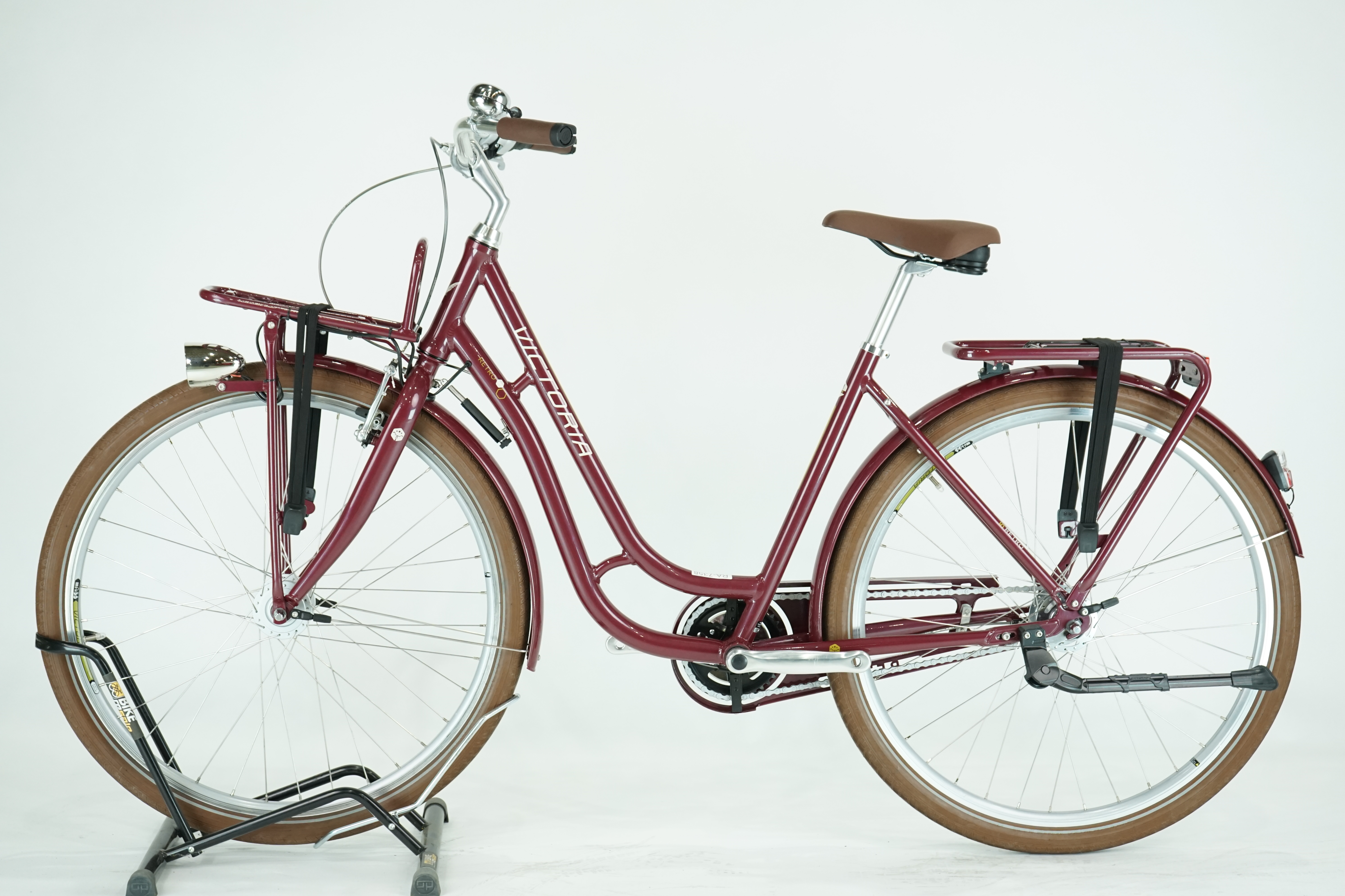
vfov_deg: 22.3
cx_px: 672
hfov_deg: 32.9
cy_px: 448
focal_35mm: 61
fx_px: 2279
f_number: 5.6
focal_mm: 61
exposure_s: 1/200
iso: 1600
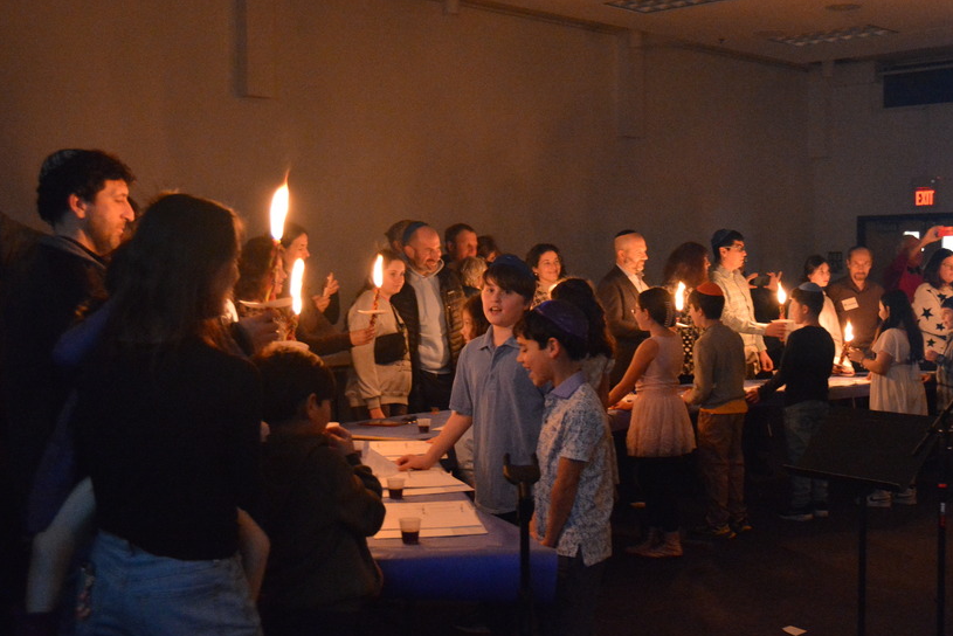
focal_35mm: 49
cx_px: 589
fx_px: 1298
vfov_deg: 27.5
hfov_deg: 40.1
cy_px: 350
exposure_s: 1/40
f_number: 4.5
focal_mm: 26
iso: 3200
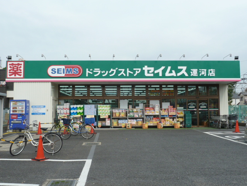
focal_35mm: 37
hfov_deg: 50.1
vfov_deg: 38.7
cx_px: 124
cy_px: 93
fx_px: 264
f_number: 4.5
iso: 100
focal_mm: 6.1
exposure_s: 1/500
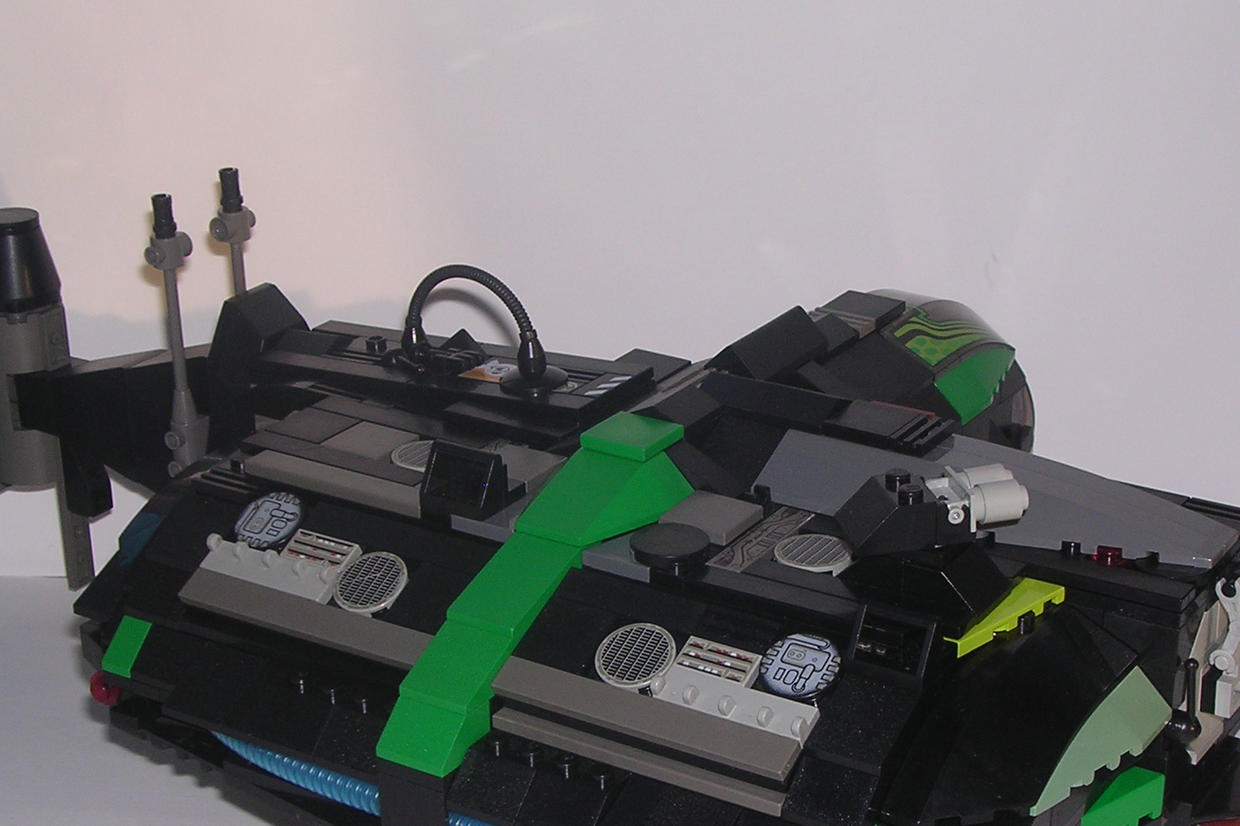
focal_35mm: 69
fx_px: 2376
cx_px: 734
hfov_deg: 29.2
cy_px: 525
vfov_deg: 19.7
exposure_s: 1/60.1
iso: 100
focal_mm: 7.5
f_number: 3.1
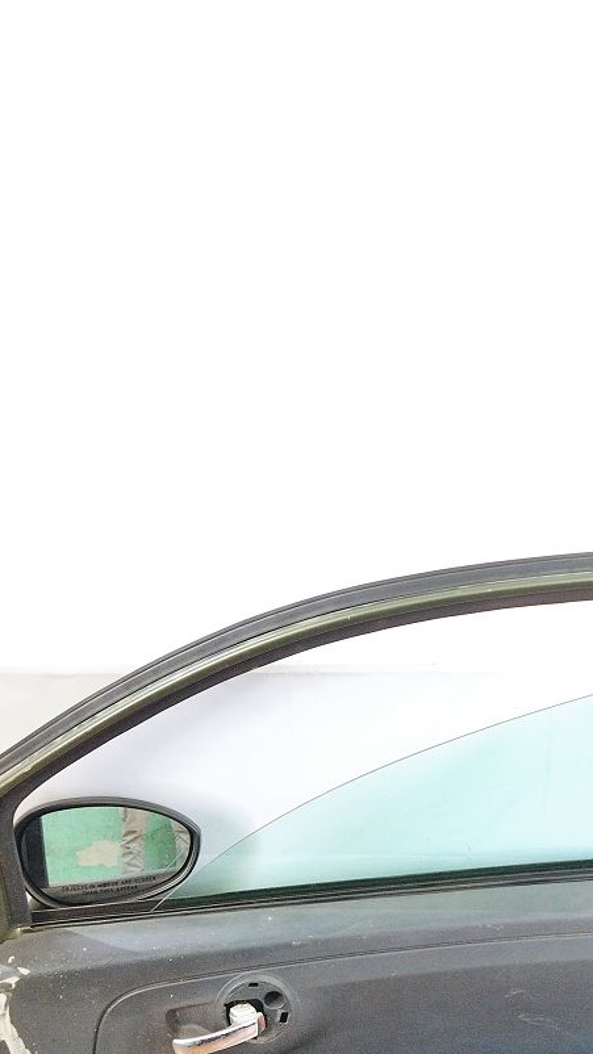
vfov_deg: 45.2
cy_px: 758
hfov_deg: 26.8
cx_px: 443
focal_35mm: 44
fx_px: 1230
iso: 192
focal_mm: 4.71
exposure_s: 1/25
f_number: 1.79
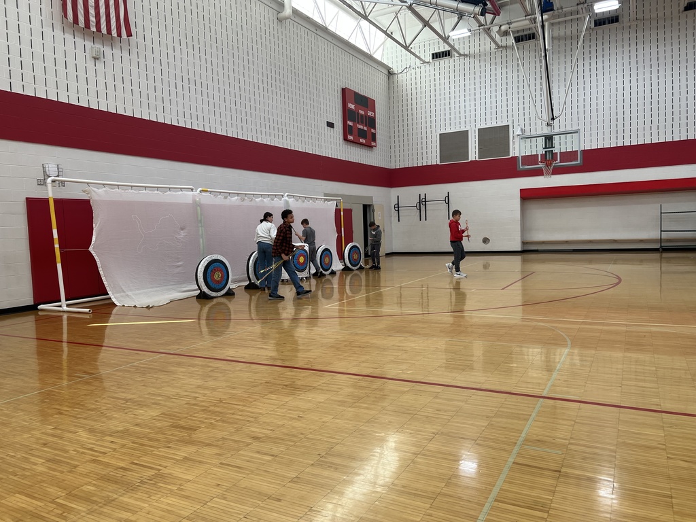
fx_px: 523
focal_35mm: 26
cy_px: 261
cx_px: 348
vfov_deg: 53.1
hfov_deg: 67.3
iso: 40
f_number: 1.5
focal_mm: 5.7
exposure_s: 1/121
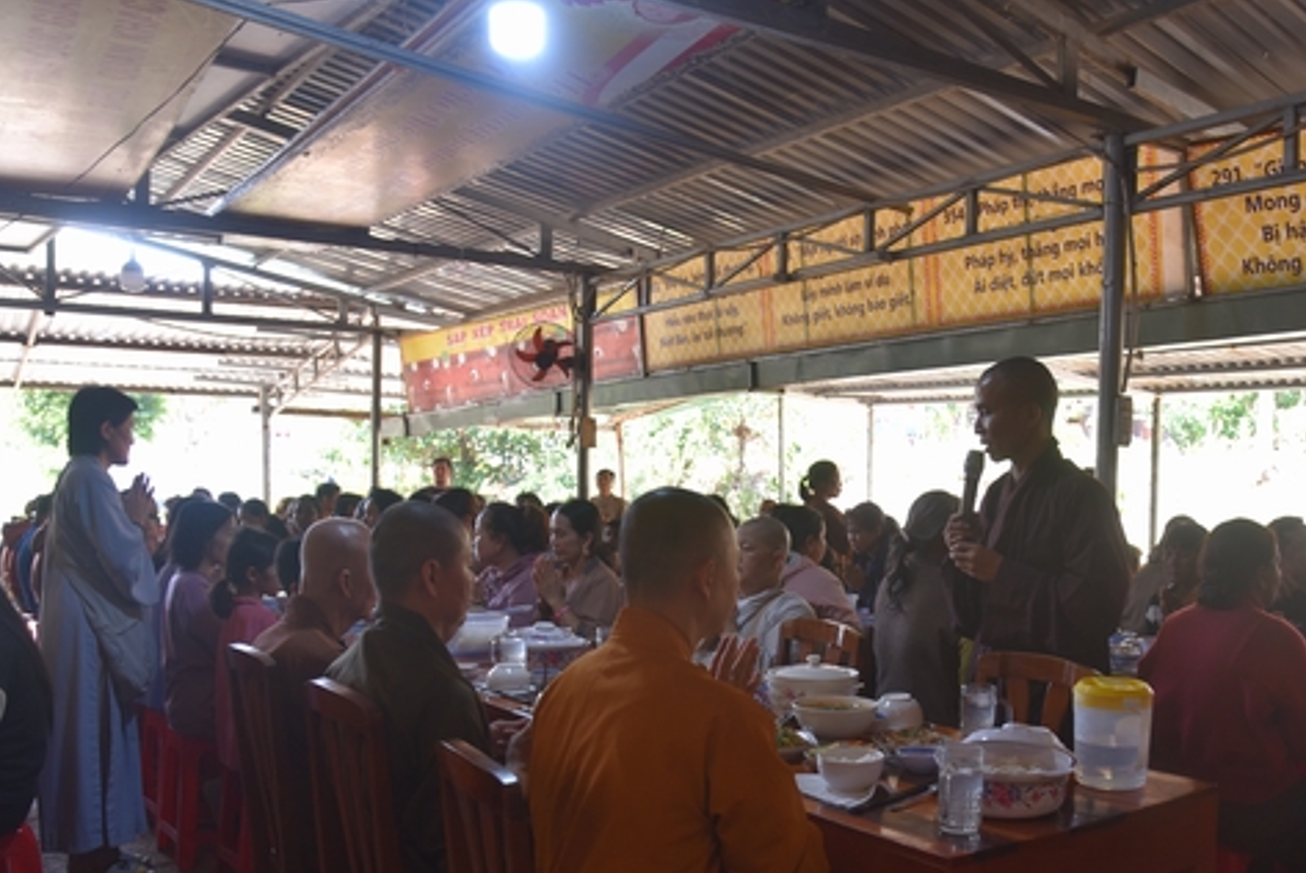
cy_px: 533
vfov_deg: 39.8
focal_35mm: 33
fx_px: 1198
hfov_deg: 56.9
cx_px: 751
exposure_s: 1/80
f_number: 4
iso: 400
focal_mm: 24
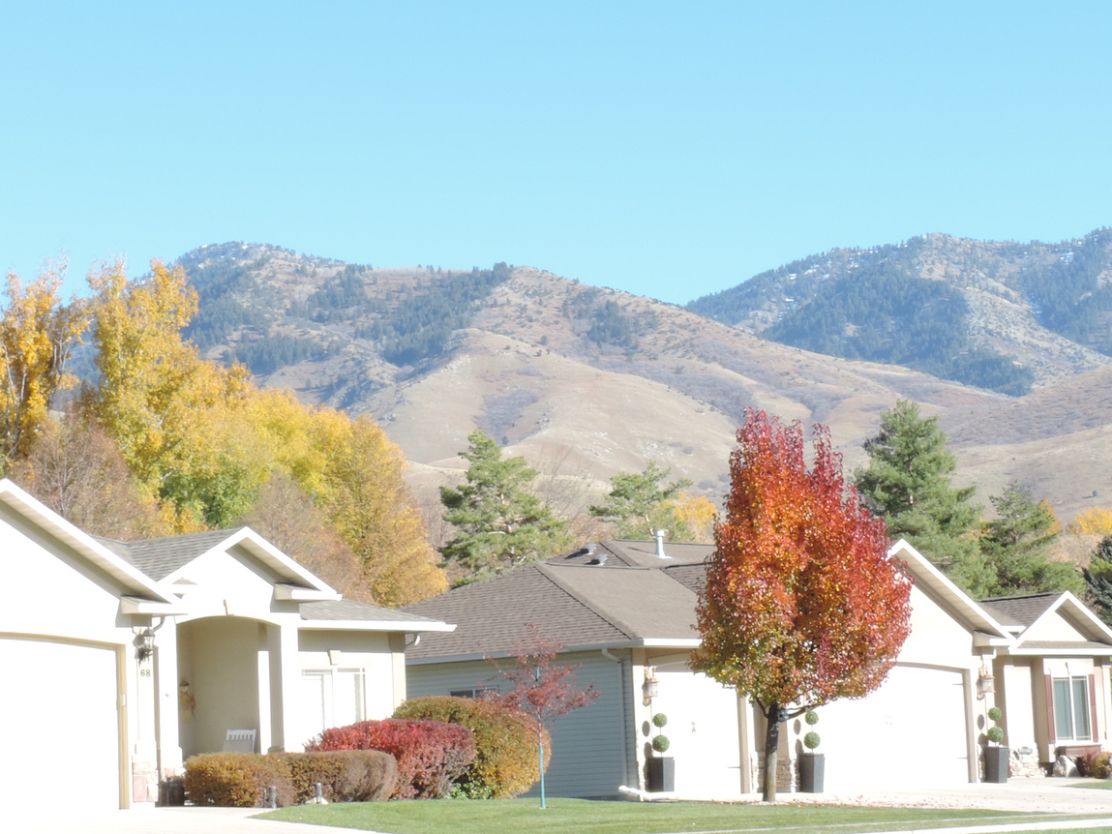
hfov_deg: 20.0
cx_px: 593
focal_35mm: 98
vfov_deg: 15.1
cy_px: 259
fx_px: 3148
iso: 80
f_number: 8.2
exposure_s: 1/60
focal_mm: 9.8
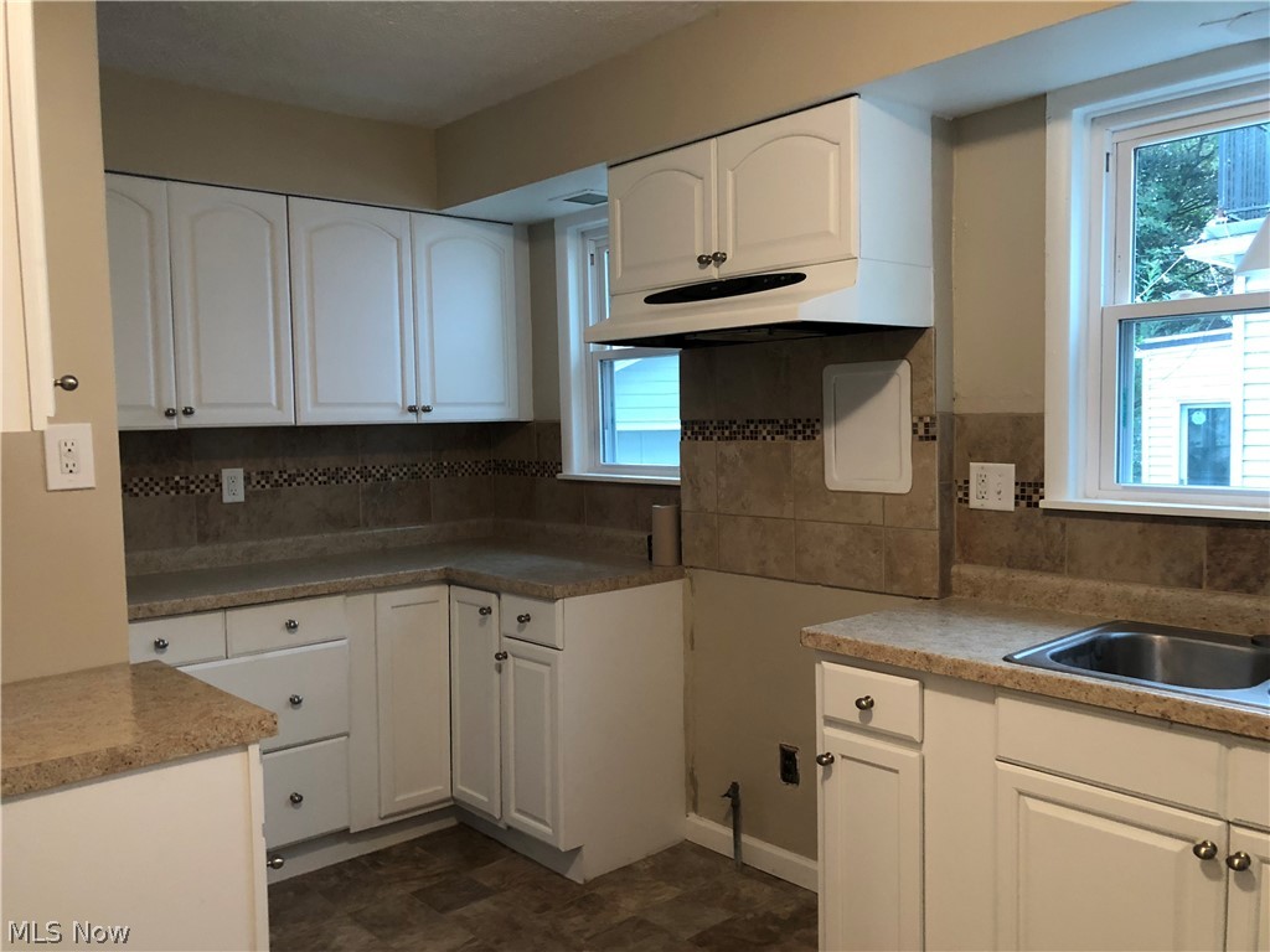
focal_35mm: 28
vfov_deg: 49.7
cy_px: 476
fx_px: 1027
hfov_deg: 63.4
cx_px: 635
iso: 80
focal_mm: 3.99
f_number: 1.8
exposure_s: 1/15
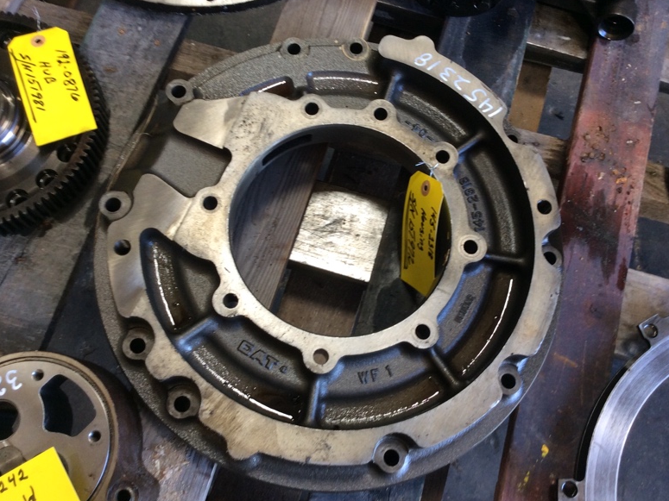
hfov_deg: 55.4
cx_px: 342
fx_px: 638
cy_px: 252
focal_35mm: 33
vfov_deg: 42.9
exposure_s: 1/40
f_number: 2.4
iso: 40
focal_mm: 3.3
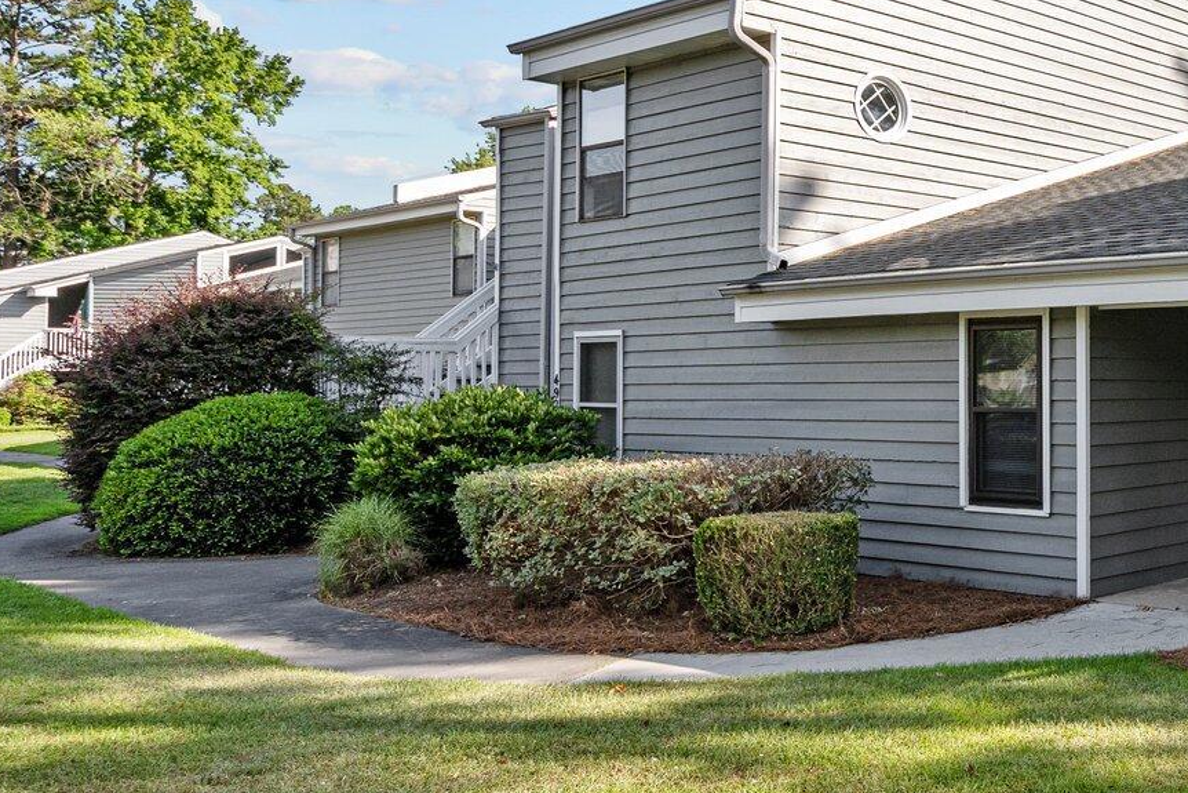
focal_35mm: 38
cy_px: 323
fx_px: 1254
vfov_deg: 35.0
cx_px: 1265
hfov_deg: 41.7
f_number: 4
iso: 320
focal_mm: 16
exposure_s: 1/1250
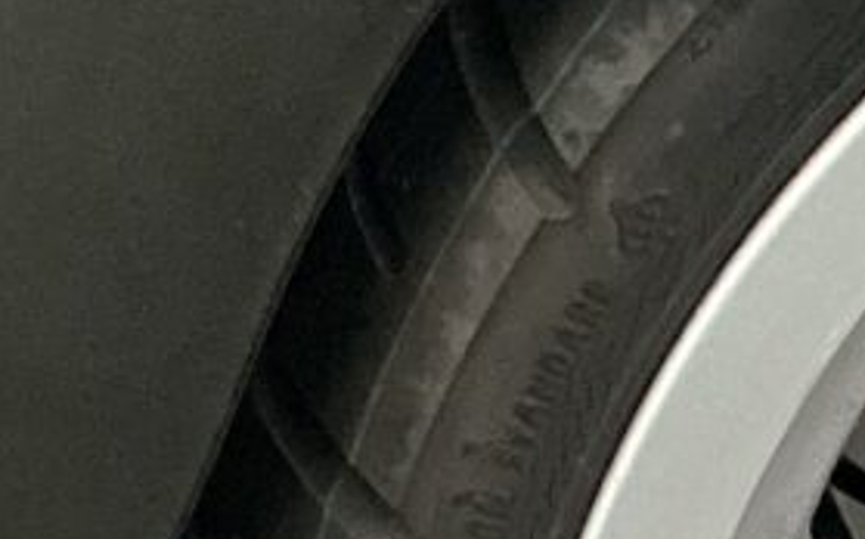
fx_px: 5325
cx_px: 1383
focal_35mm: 226
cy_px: 781
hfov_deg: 9.0
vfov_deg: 5.7
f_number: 2.4
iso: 320
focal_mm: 3.3
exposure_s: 1/40
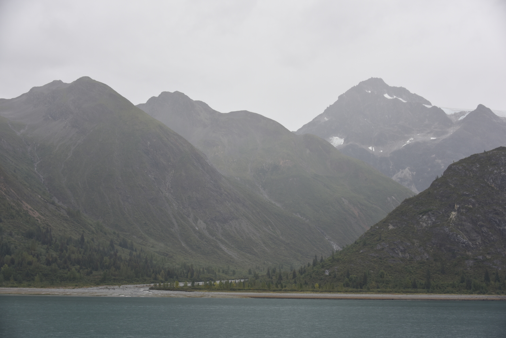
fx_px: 703
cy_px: 169
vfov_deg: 27.0
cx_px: 253
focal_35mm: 50
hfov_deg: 39.6
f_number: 4.5
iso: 110
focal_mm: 50
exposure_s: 1/100
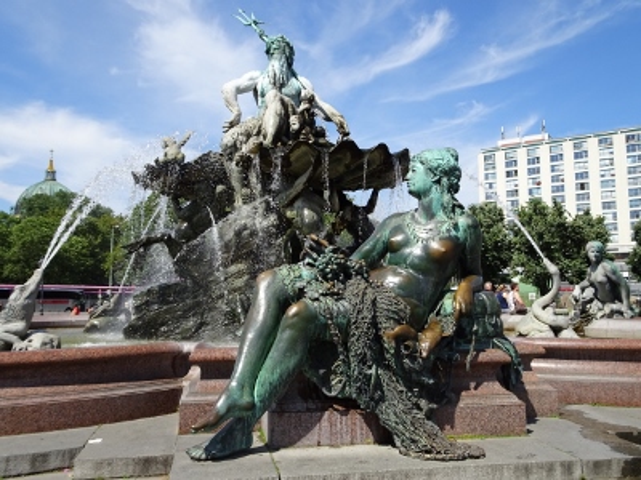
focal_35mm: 30
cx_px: 320
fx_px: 556
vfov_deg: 46.8
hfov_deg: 60.0
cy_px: 240
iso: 80
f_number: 4
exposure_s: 1/640
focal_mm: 5.09
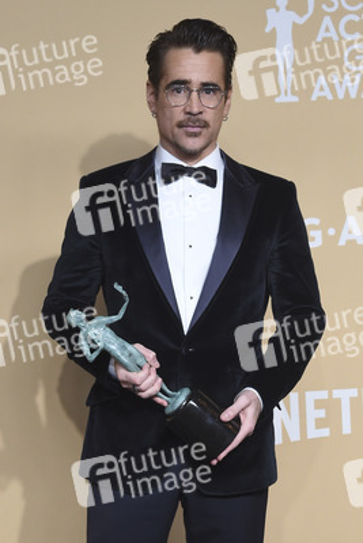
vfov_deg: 32.4
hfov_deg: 21.9
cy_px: 272
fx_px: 937
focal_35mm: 62
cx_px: 182
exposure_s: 1/250
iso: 2000
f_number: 6.3
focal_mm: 62
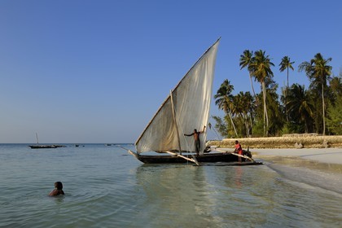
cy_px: 114
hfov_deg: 65.5
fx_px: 266
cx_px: 171
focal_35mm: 28
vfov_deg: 46.4
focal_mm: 28
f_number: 10
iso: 200
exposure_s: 1/200
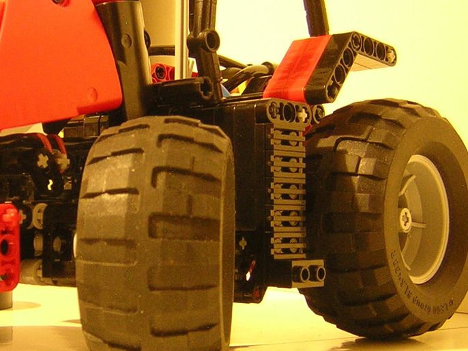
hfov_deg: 30.1
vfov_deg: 23.2
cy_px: 143
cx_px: 98
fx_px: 851
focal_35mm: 63
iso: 400
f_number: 2.6
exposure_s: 1/1.7
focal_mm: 4.7
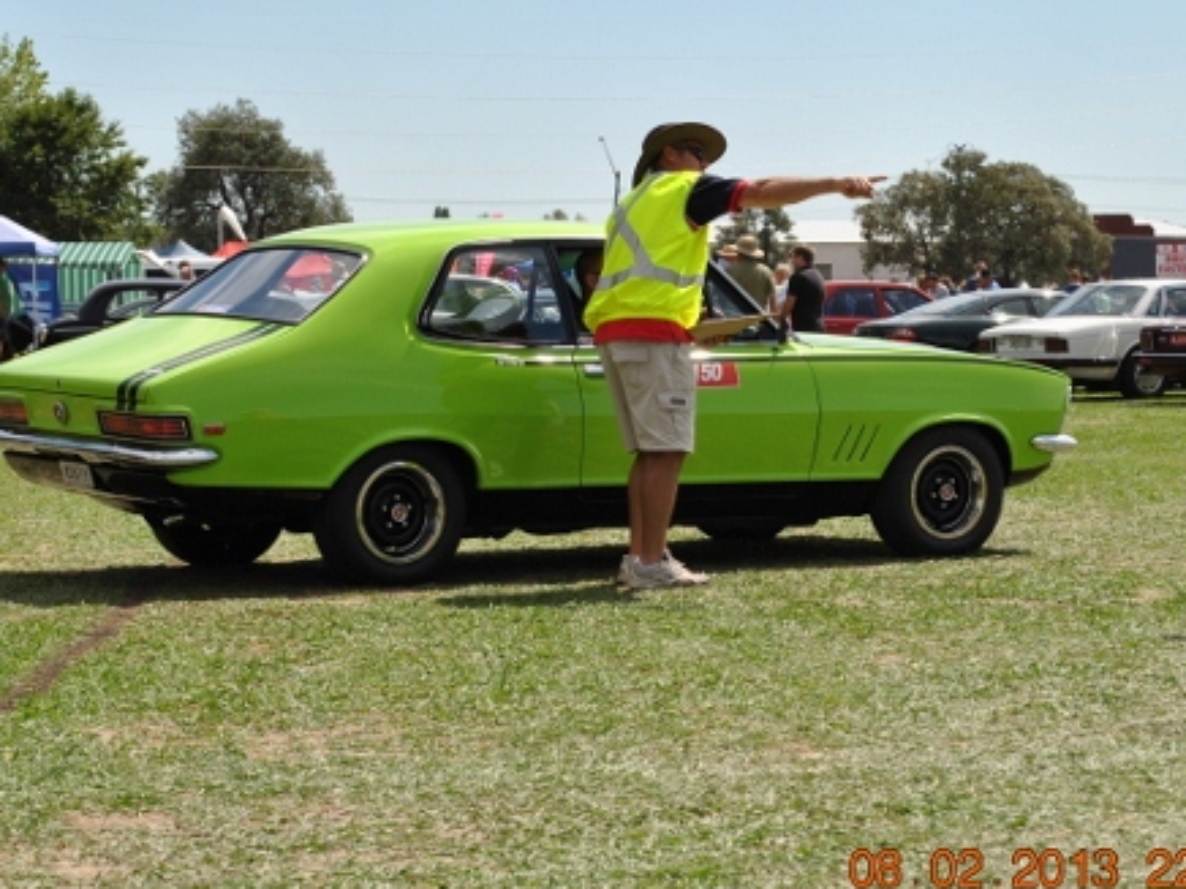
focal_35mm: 106
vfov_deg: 14.0
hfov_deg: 18.5
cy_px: 372
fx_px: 3632
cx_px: 577
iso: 100
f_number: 9
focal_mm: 50
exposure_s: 1/320
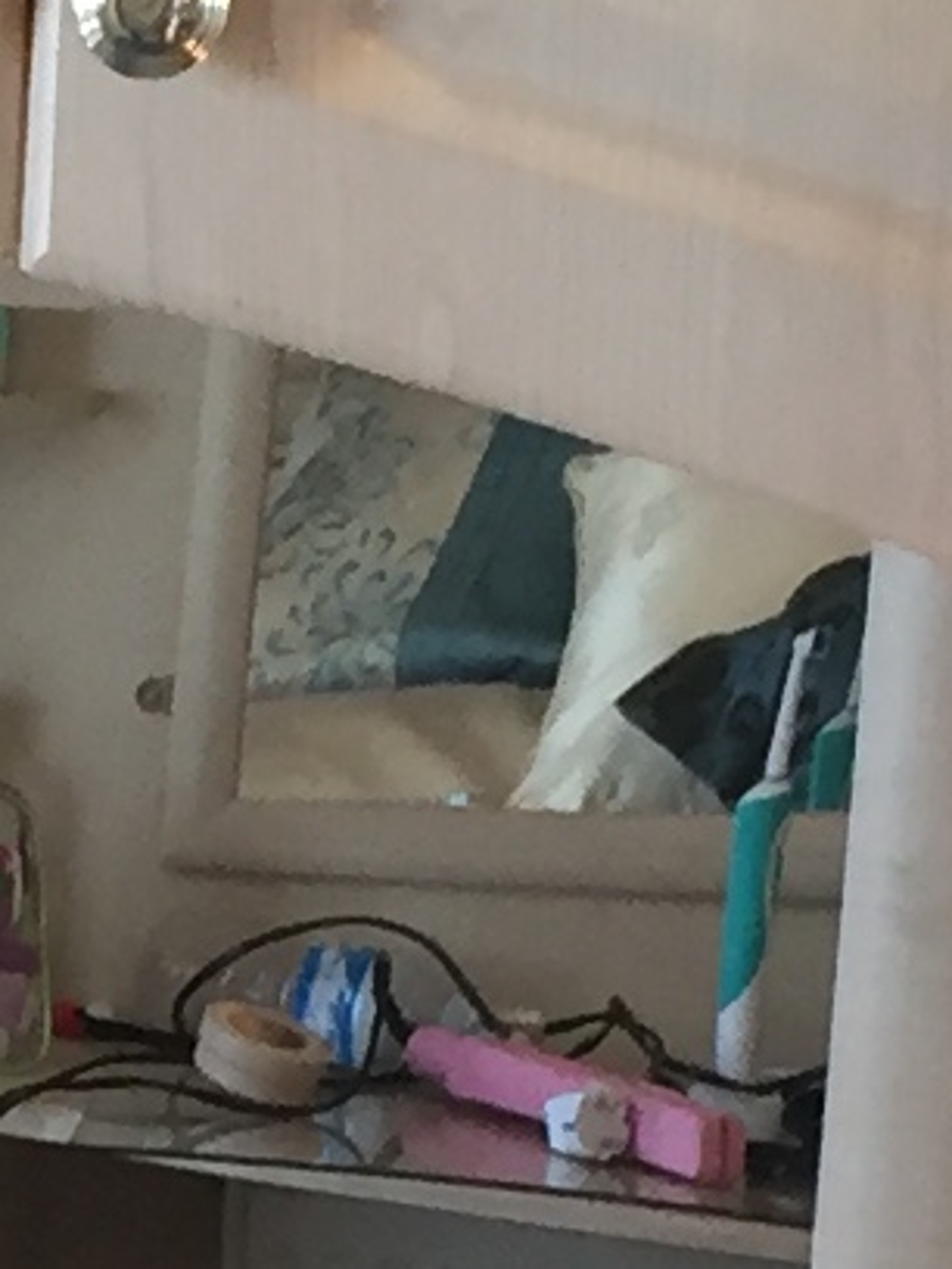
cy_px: 2230
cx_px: -650
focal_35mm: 232
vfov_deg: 8.2
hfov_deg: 6.3
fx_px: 8507
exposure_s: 1/33
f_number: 2.2
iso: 100
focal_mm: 4.15
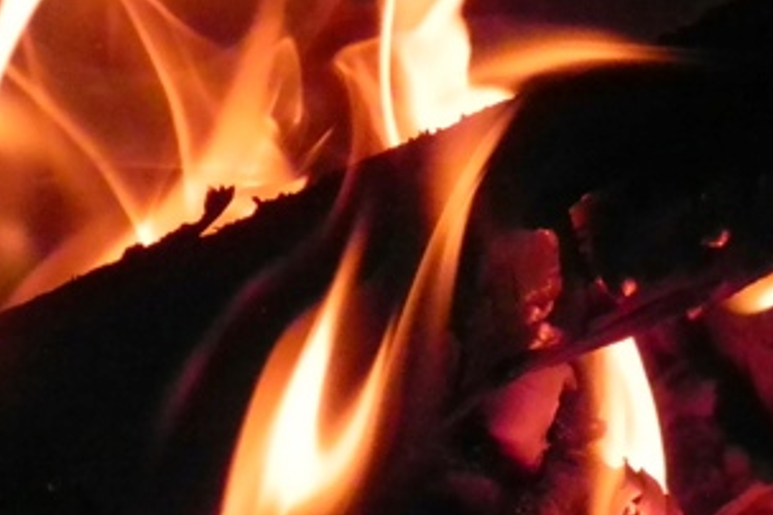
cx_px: 161
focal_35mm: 228
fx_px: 4895
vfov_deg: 6.0
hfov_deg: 9.0
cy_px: 292
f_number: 5.6
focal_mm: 16.9
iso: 3200
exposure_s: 1/1000
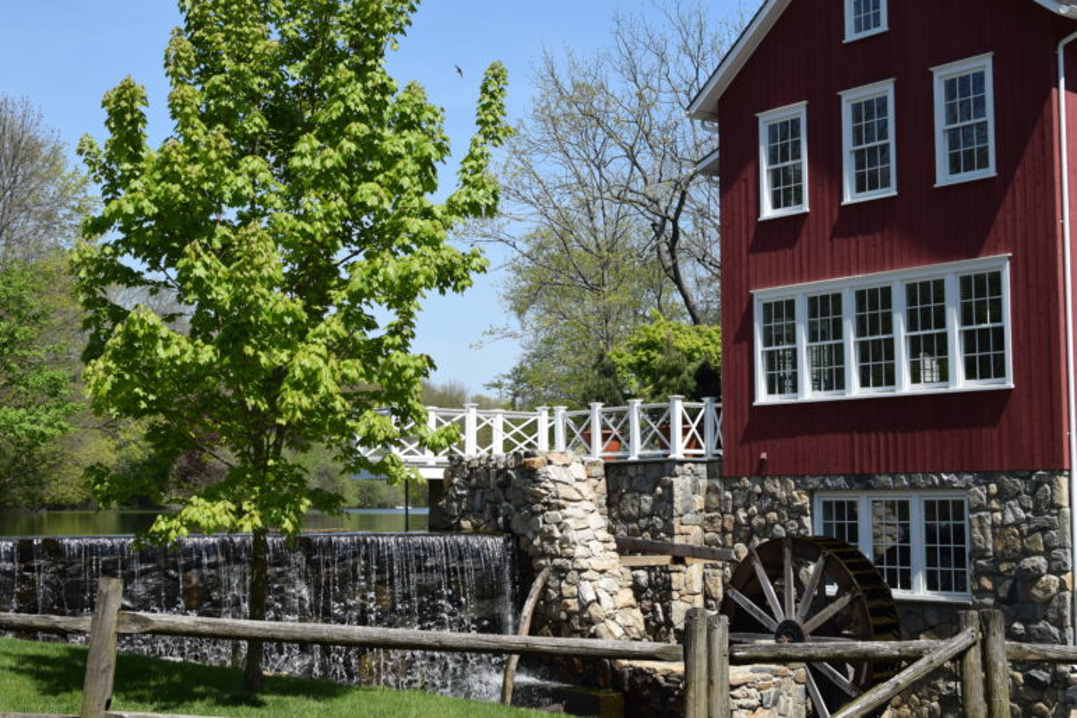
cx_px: 538
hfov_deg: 37.9
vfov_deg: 25.8
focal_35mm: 52
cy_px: 359
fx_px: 1571
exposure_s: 1/320
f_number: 9
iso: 200
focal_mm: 35
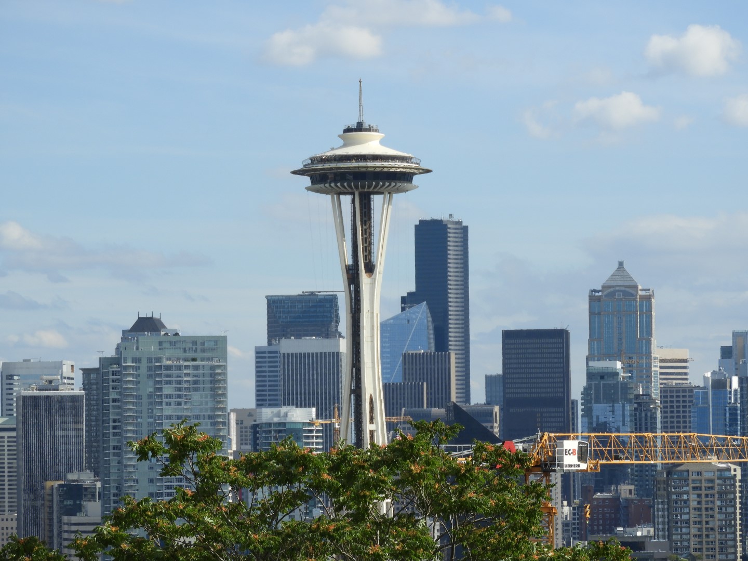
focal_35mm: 200
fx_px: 4322
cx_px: 374
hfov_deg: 9.9
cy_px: 280
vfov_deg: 7.4
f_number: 5.3
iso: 100
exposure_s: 1/640
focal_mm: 35.8
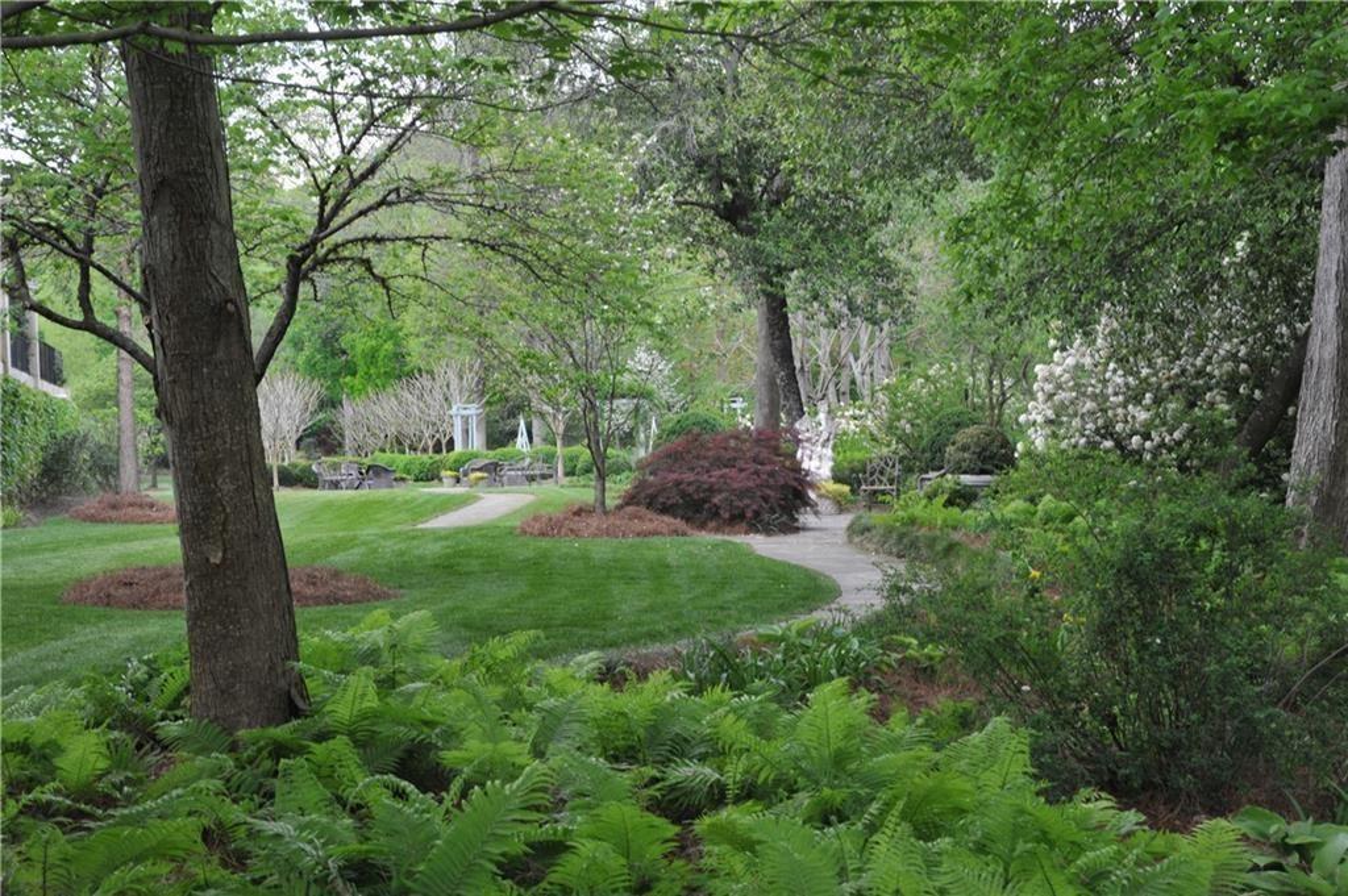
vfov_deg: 21.9
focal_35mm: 62
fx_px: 2320
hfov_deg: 32.4
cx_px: 674
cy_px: 448
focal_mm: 62
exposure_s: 1/60
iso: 800
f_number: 13
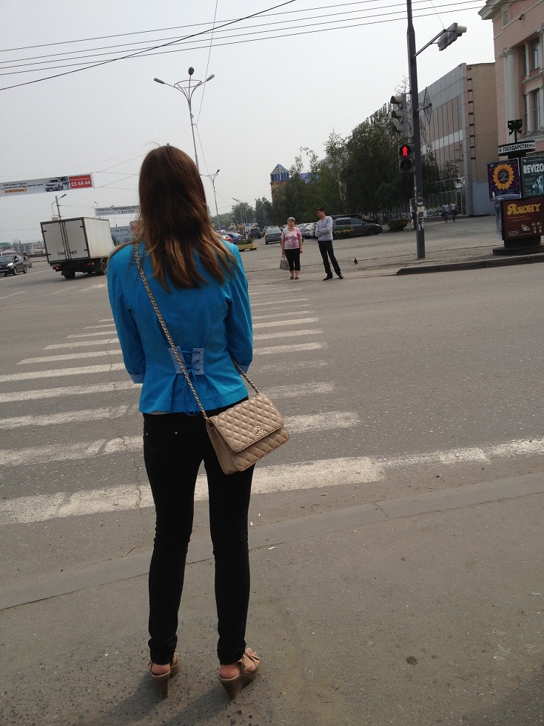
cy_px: 363
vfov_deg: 52.6
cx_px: 272
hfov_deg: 40.7
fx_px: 733
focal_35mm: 35
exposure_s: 1/2513
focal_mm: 4.28
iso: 50
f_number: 2.4
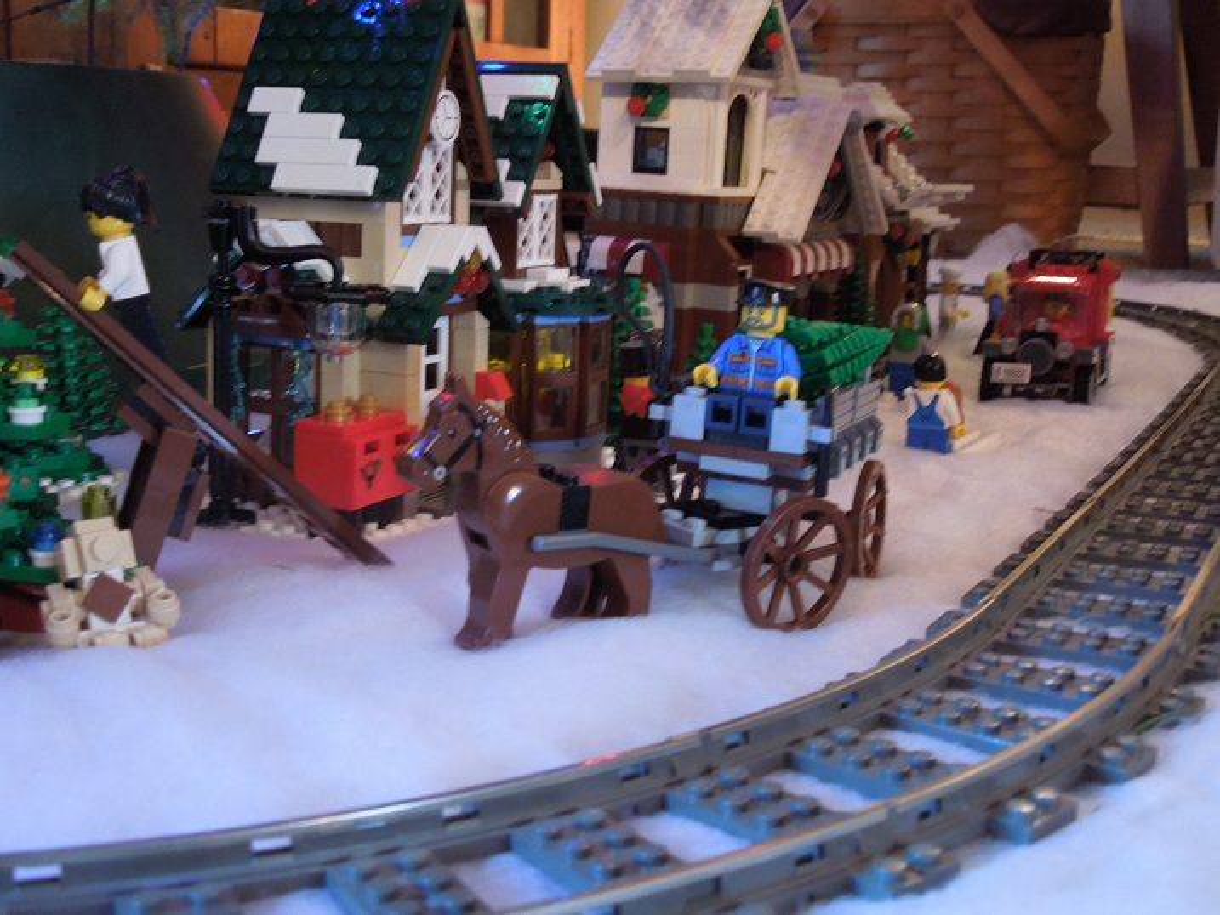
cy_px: 458
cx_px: 610
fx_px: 1516
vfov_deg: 33.6
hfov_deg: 43.8
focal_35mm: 43
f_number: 3.9
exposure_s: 1/3
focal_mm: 7.8
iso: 800
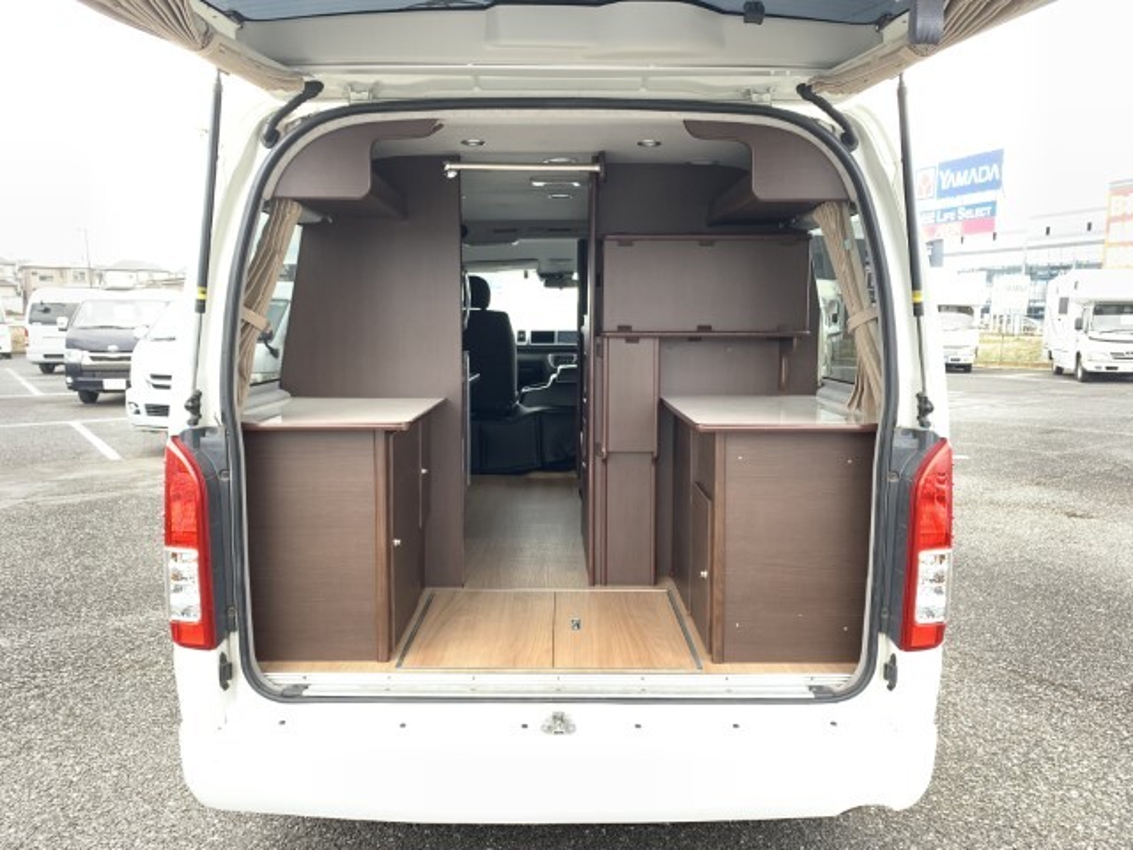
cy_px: 425
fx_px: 851
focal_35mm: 26
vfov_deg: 53.1
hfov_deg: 67.3
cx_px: 566
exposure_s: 1/60
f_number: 1.8
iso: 125
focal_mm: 4.25
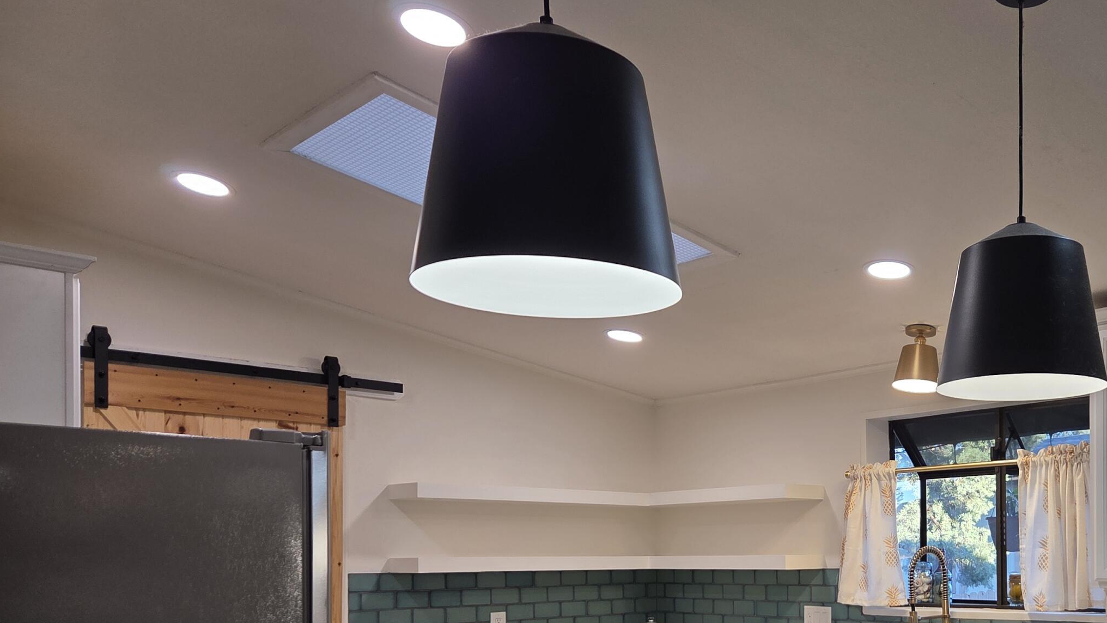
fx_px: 1086
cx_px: 814
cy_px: 534
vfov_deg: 30.9
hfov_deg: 51.9
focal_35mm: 37
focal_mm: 5.4
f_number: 1.8
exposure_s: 1/120
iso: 80
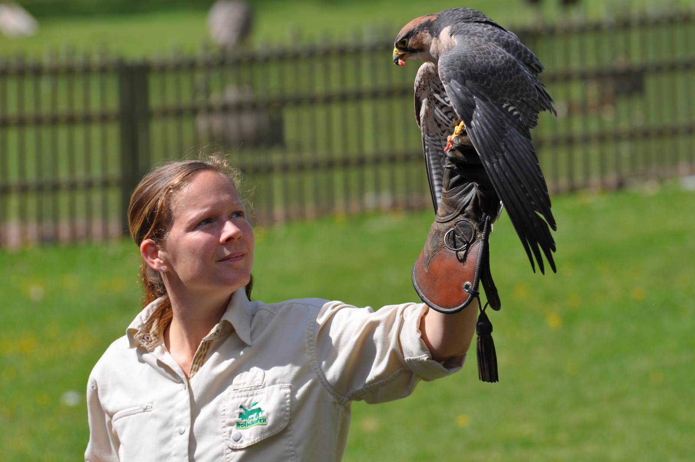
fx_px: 5785
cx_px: 348
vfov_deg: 4.6
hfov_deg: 6.9
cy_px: 231
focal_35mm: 300
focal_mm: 200
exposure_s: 1/800
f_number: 7.1
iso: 200
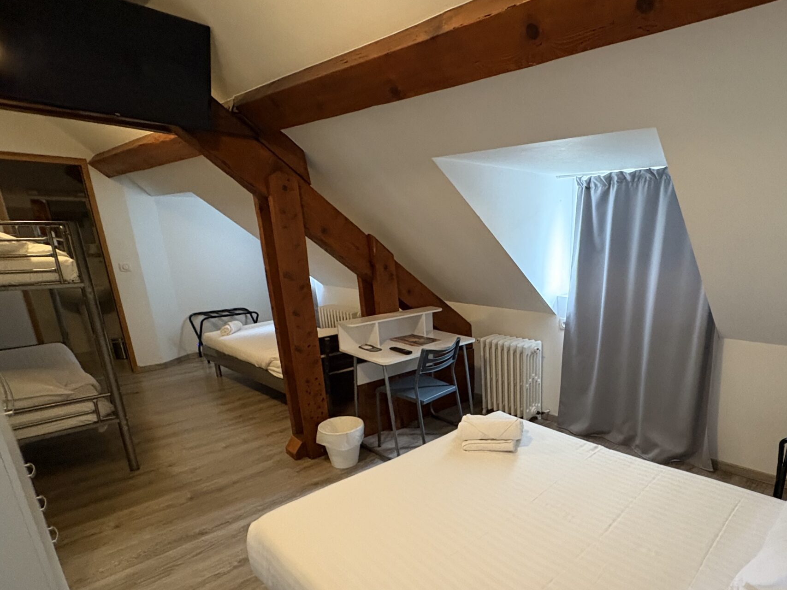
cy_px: 385
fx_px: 477
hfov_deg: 77.3
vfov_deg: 62.1
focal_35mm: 21
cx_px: 502
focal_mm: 2.22
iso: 1000
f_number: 2.2
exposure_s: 1/50
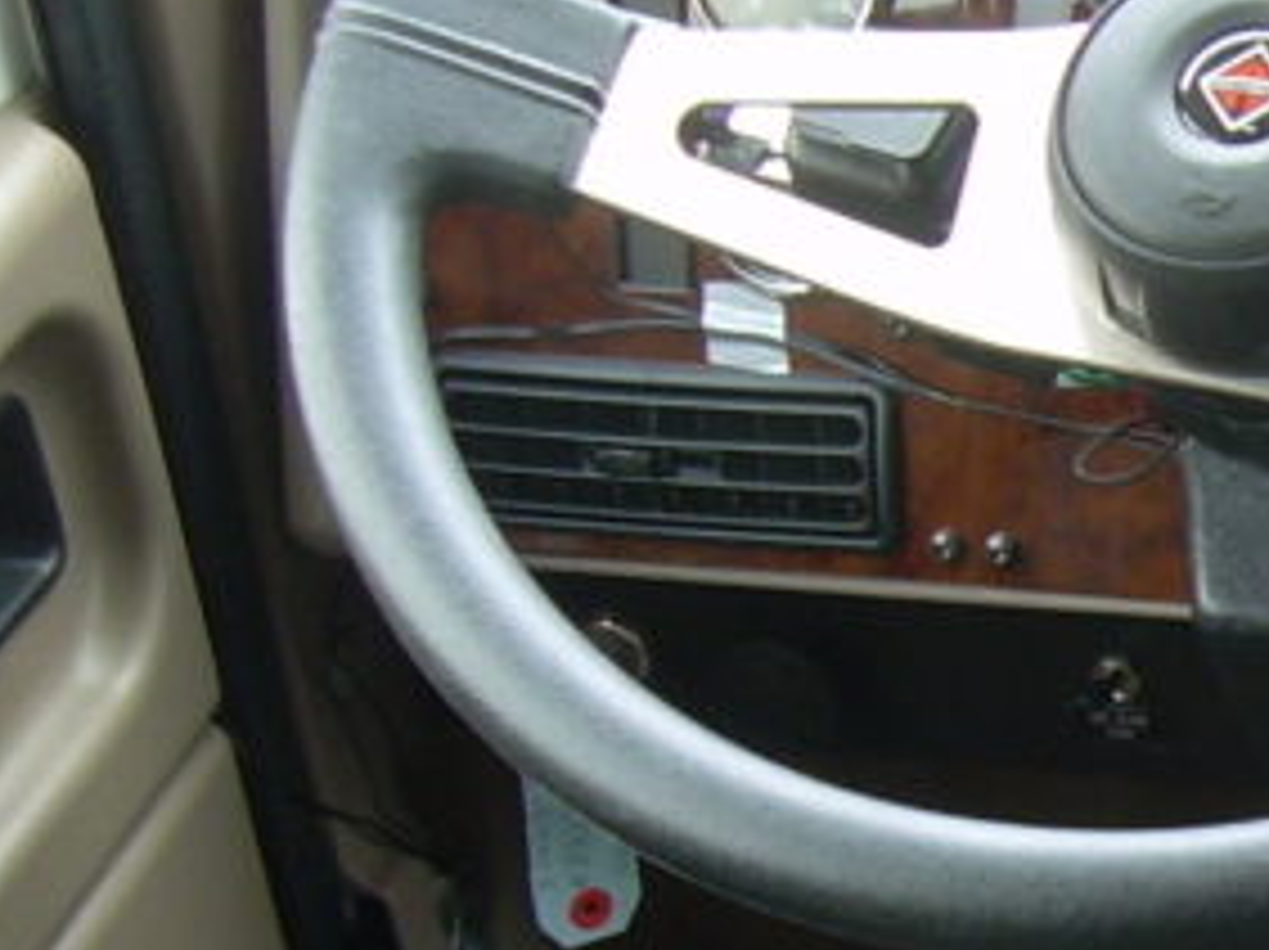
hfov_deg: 12.8
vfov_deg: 10.3
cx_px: 2092
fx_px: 5274
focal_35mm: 144
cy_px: 741
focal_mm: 6.3
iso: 50
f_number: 2.8
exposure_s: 1/38.9
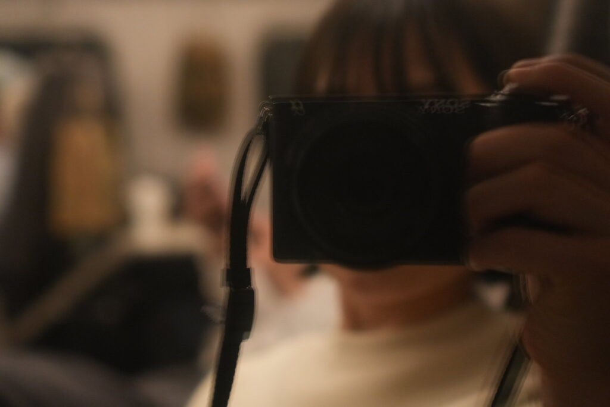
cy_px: 204
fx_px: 890
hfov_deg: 37.8
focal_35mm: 52
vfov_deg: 25.8
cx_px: 305
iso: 2000
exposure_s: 1/100
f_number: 2.2
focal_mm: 35
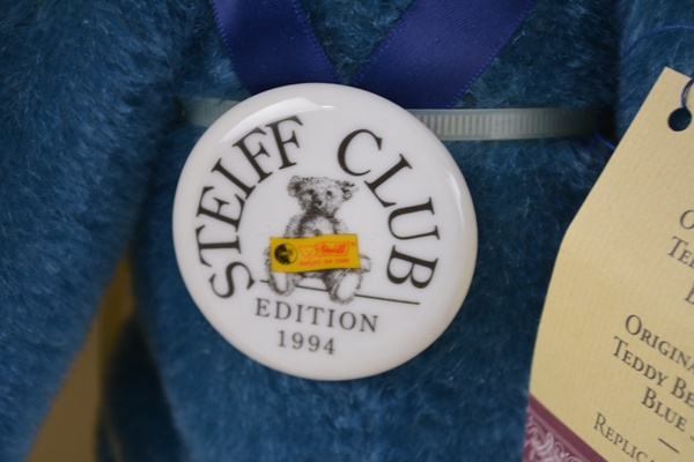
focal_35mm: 75
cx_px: 347
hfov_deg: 27.0
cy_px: 231
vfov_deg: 18.2
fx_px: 1446
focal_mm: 50
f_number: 5.6
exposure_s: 1/80
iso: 400
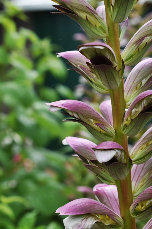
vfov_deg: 24.6
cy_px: 114
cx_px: 76
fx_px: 522
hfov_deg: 16.6
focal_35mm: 82
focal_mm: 55
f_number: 8
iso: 360
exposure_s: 1/250
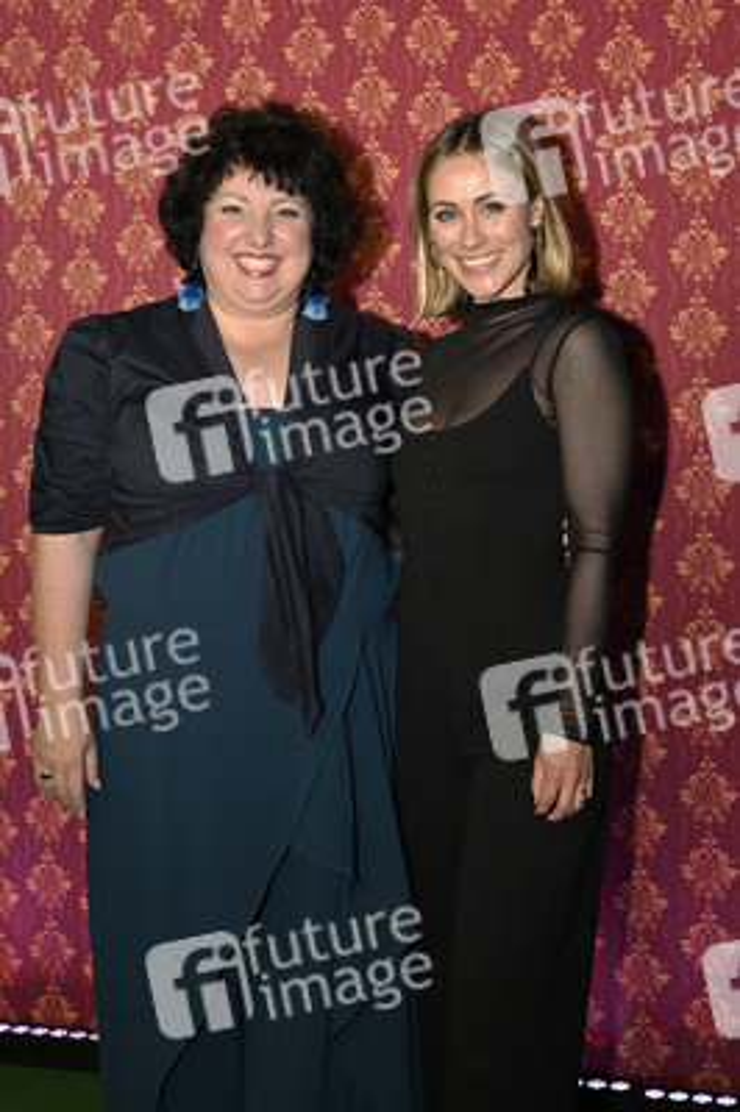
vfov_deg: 43.6
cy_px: 556
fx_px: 1390
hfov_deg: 29.8
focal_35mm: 45
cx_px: 370
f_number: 4
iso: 200
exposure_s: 1/200
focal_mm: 45
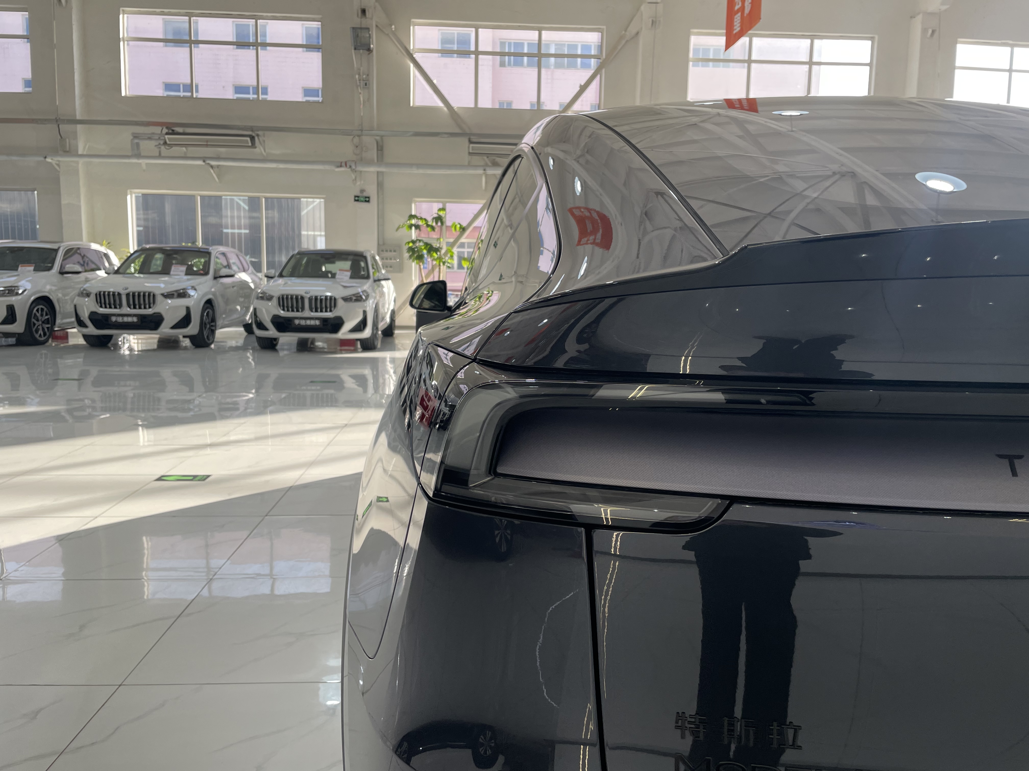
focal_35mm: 26
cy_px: 386
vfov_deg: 53.1
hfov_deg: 67.3
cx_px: 514
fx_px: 773
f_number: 1.6
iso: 32
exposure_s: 1/278
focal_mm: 4.2
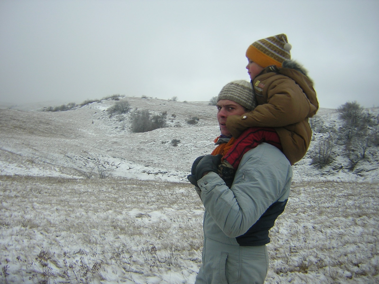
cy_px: 142
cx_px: 190
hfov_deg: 51.4
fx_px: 394
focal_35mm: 36
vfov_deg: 39.7
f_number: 2.6
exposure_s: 1/104
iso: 100
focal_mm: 4.7
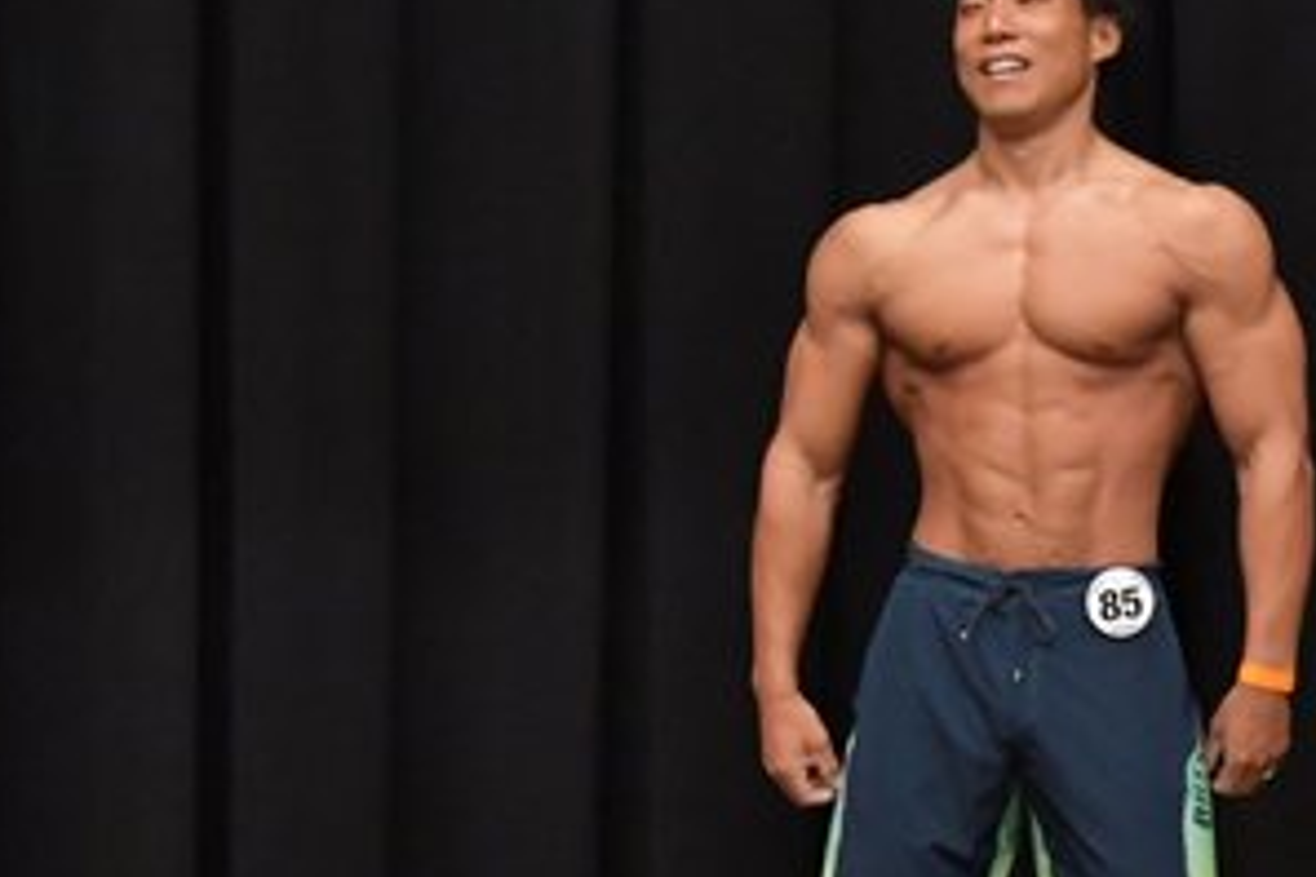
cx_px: 875
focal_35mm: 527
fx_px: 19263
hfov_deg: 3.9
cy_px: 549
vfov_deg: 2.6
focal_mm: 135
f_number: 5.6
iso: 6400
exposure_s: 1/400
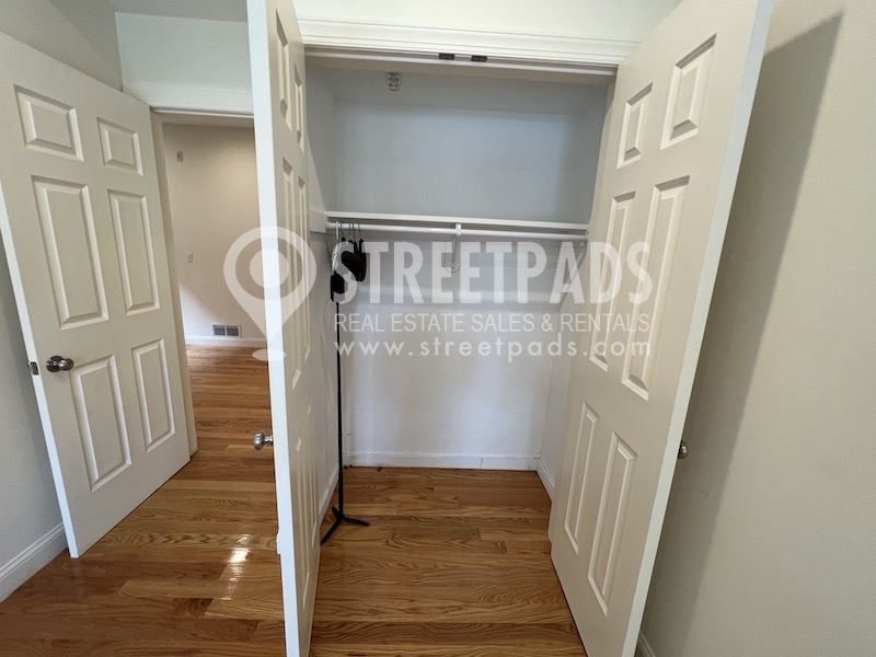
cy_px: 328
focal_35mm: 13
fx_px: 329
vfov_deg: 89.9
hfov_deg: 106.2
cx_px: 438
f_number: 1.8
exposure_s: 1/120
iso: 160
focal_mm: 1.57
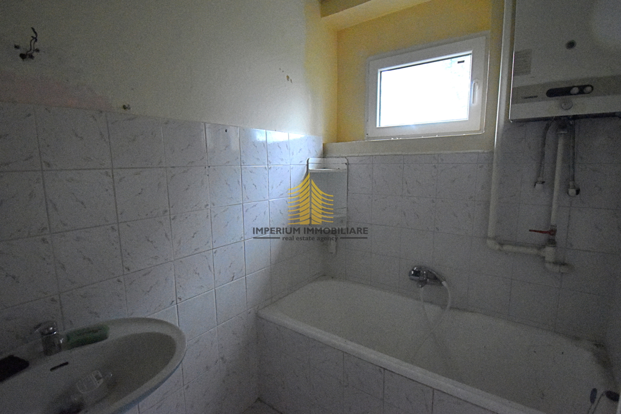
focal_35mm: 15
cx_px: 310
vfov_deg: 77.3
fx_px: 259
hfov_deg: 100.4
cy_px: 207
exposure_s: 1/125
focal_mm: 10
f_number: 4.5
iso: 6400
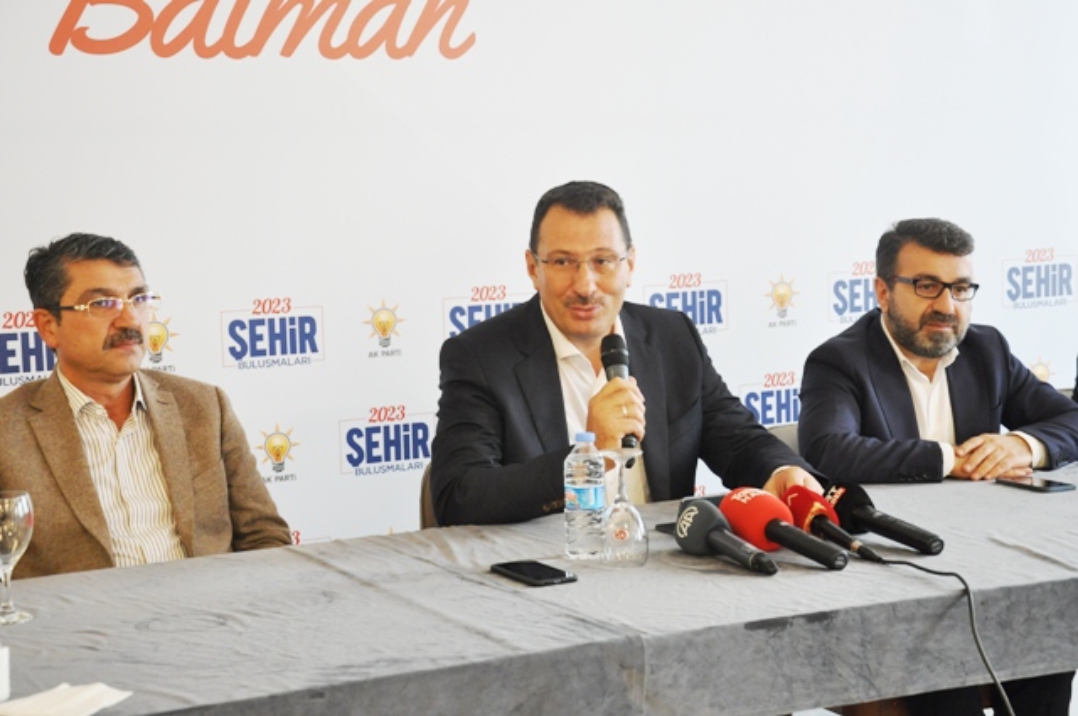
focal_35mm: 75
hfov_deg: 27.0
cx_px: 539
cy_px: 358
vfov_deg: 18.1
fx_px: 2243
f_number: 6.3
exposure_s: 1/40
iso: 1250
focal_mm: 50
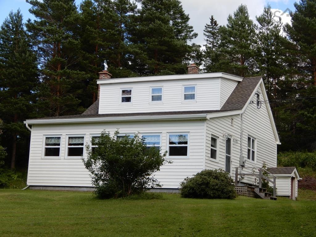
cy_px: 118
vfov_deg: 22.6
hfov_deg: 29.8
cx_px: 158
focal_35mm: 65
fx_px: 593
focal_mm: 11.6
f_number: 4.5
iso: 80
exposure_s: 1/250
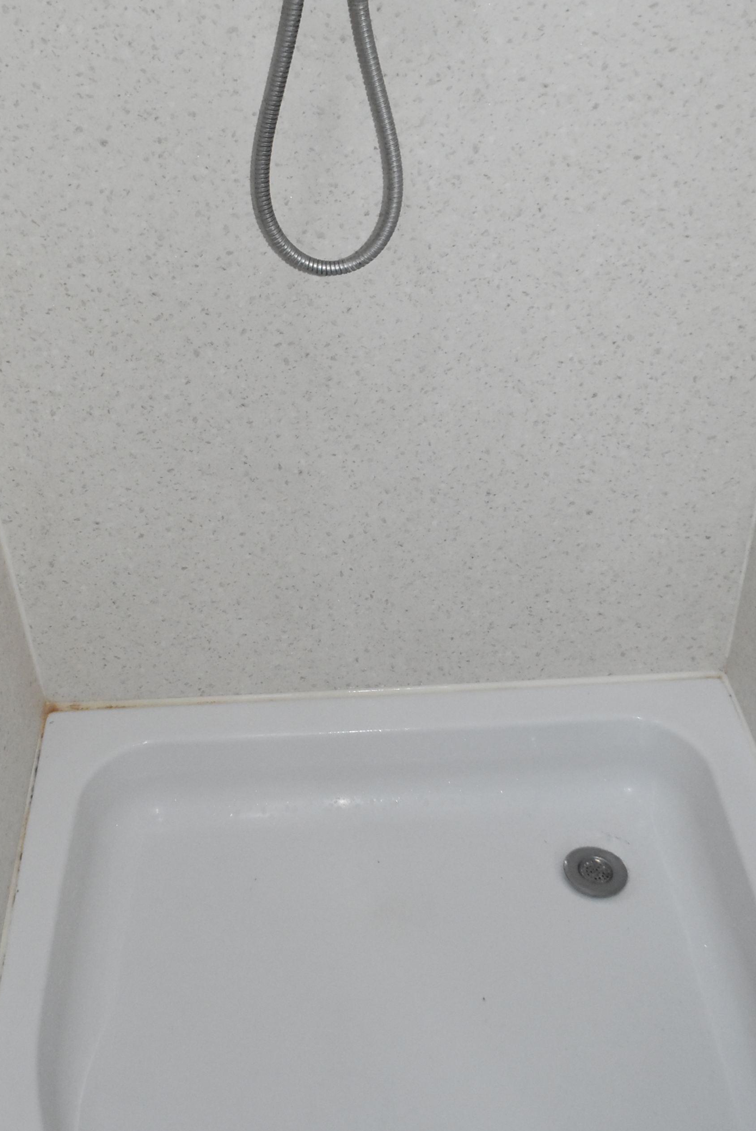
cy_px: 455
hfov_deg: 33.3
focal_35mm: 40
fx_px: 1257
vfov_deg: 48.1
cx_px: 298
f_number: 3.5
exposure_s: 1/60
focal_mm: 18
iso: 2200
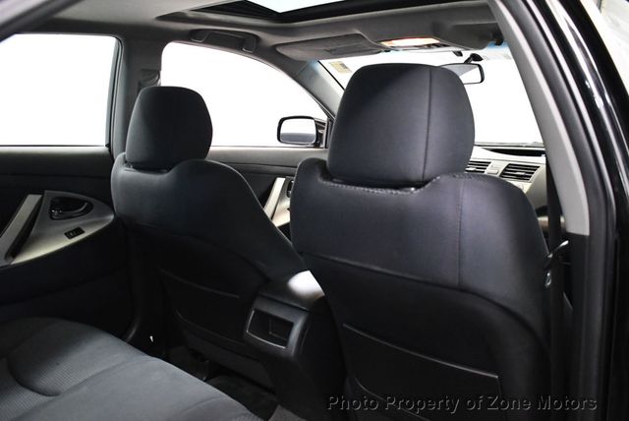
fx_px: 630
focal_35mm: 36
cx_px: 314
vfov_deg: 36.9
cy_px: 210
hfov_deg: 53.1
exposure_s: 1/60
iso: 3600
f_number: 3.5
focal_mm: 18
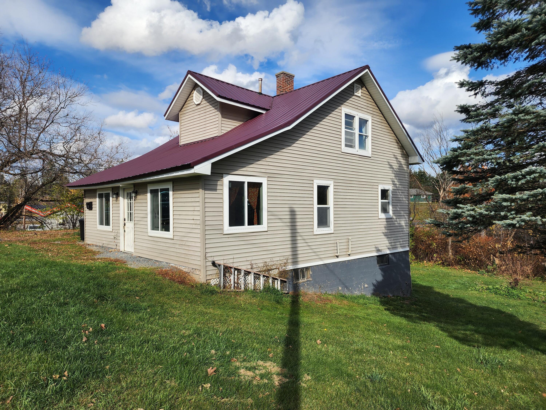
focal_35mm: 23
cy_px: 205
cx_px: 273
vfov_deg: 58.9
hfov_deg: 73.9
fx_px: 363
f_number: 1.8
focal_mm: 6.4
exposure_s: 1/1195
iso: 12
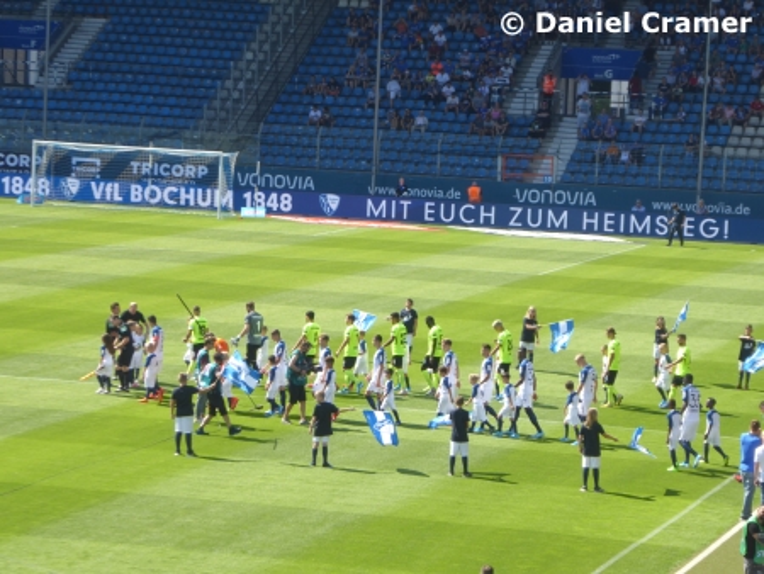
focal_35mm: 160
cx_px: 382
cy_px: 287
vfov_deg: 9.3
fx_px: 3533
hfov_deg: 12.3
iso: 80
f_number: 5.5
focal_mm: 28.7
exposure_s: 1/125
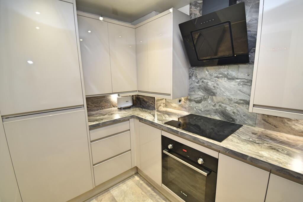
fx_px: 126
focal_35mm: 15
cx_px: 152
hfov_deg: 100.4
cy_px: 101
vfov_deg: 77.3
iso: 100
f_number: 4.5
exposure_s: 1/6
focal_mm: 10
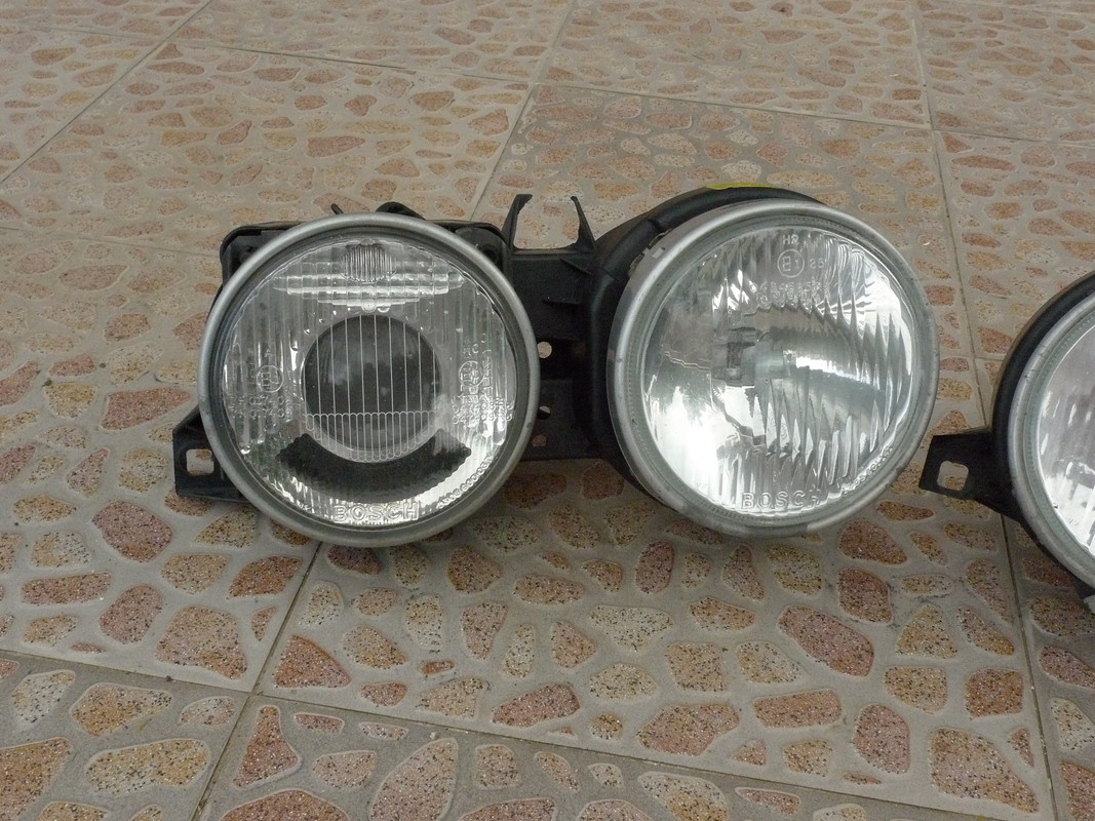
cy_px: 410
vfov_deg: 38.7
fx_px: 1170
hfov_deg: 50.1
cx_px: 548
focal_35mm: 37
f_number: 5.6
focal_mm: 7.9
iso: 800
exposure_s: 1/1000
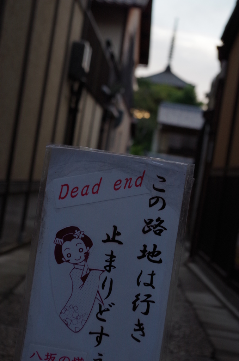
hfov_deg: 21.1
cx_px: 120
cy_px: 180
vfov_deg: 31.5
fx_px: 640
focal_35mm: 64
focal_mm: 42.5
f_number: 5.6
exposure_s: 1/200
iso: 1250
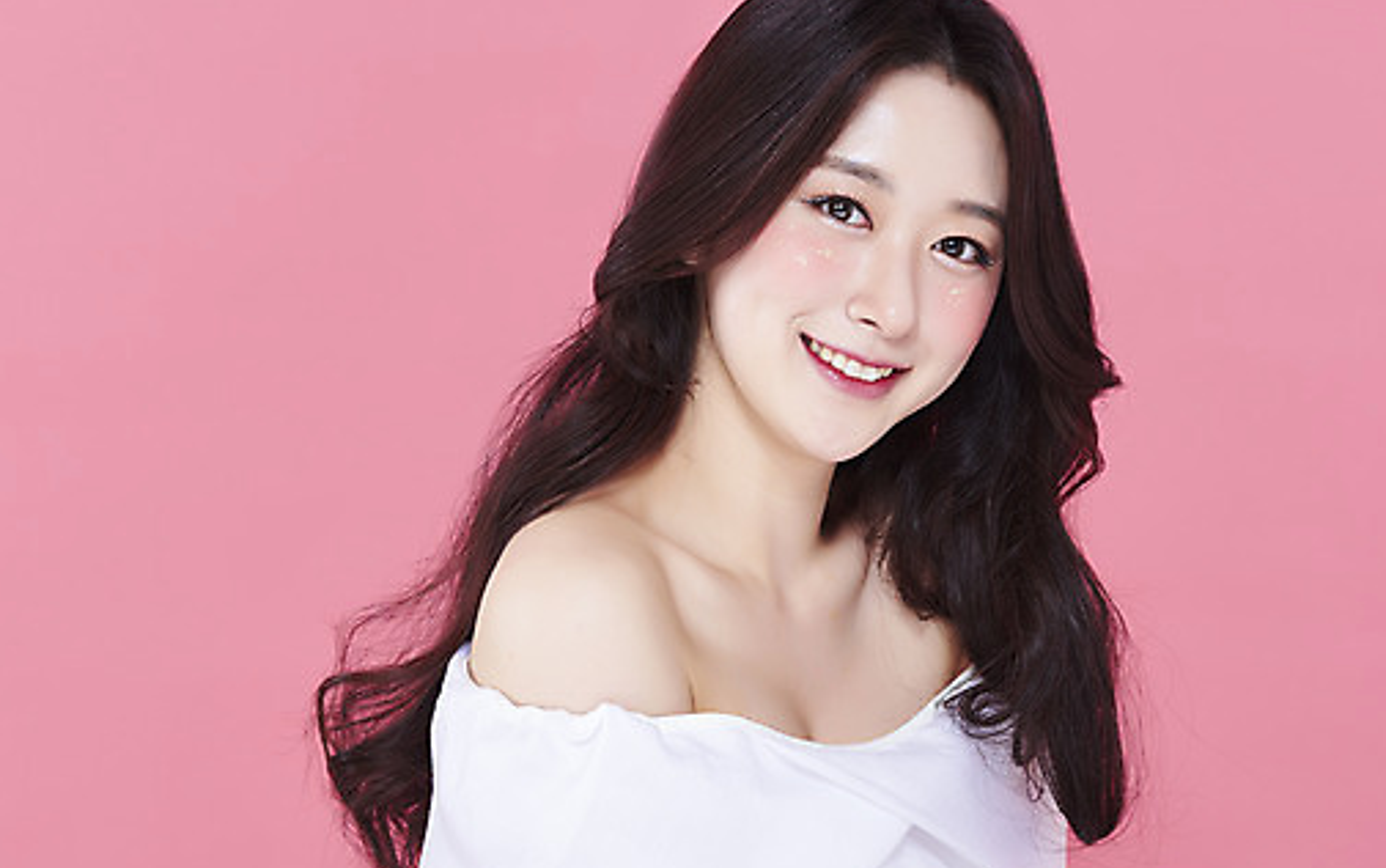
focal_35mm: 127
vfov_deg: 10.3
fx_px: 4799
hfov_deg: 16.4
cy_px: 426
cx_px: 707
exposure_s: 1/125
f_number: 11
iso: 64
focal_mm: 105
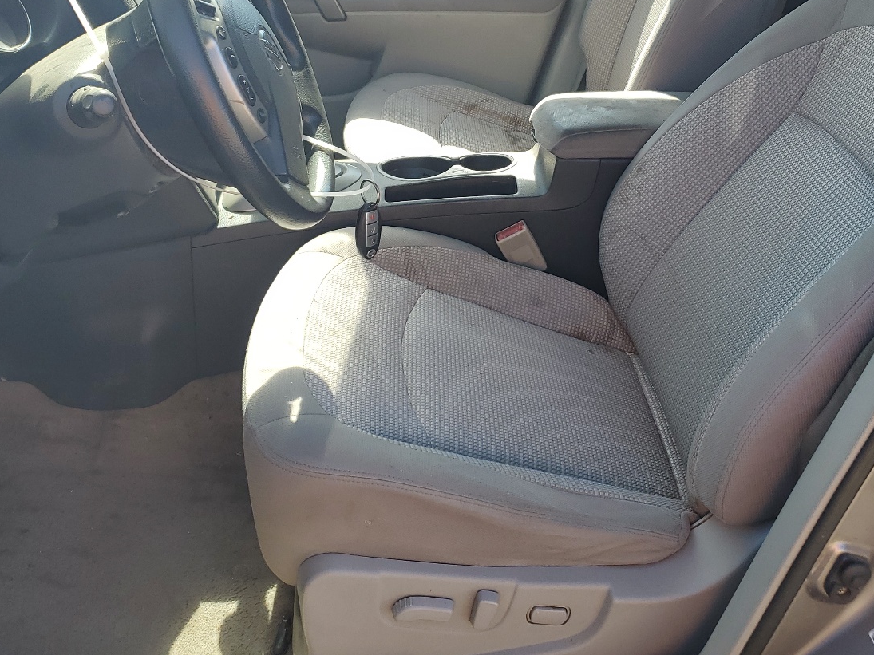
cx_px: 475
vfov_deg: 37.3
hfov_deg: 48.9
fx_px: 959
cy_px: 213
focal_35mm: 38
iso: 50
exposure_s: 1/556
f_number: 1.5
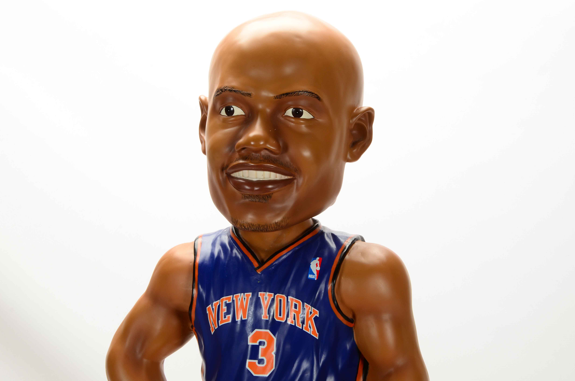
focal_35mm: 158
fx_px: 2510
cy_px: 190
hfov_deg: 13.1
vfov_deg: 8.7
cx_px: 288
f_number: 18
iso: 200
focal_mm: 105
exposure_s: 1/160
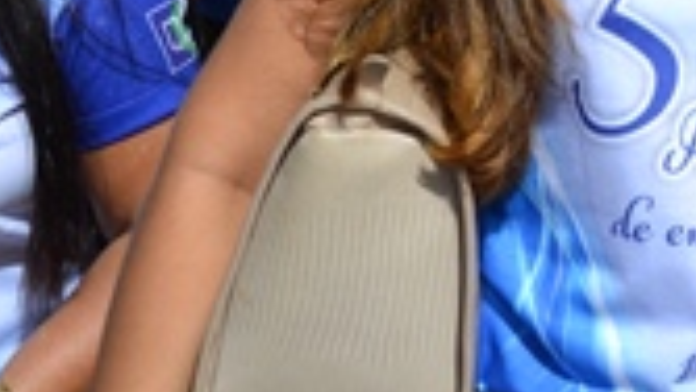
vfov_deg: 7.4
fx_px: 2898
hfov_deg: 12.6
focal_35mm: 157
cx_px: 1229
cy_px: -411
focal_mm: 26
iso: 100
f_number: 9
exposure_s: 1/320
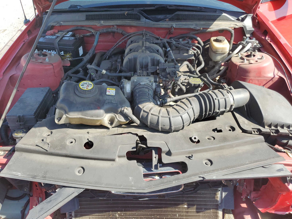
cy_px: 110
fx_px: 219
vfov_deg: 53.1
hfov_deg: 67.3
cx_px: 146
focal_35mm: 26
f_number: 1.5
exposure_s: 1/667
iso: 50
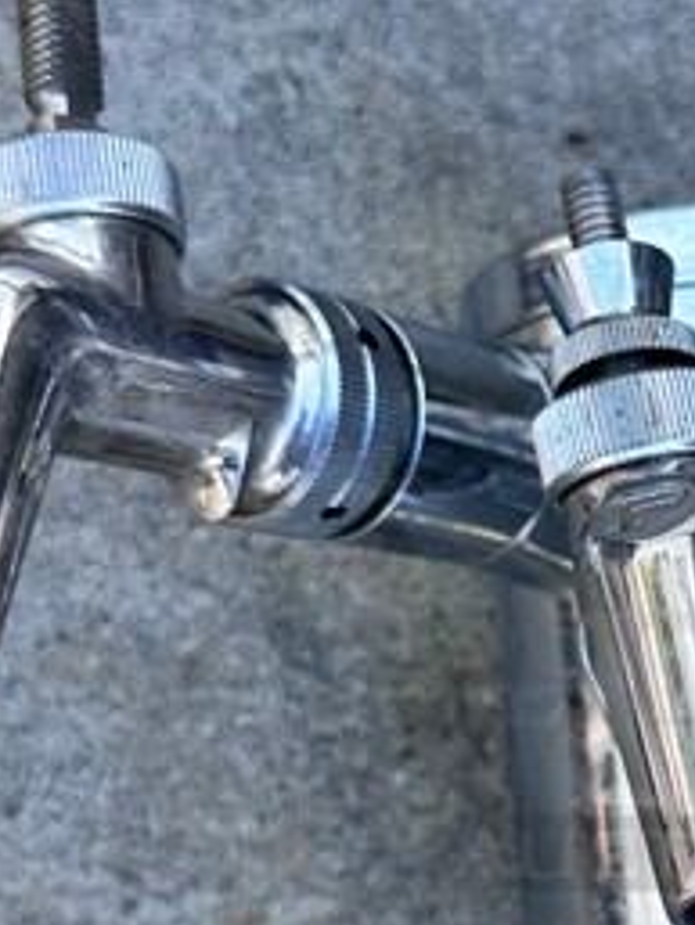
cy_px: 704
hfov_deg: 18.4
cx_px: 832
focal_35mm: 76
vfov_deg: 25.3
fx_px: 2033
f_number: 1.78
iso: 80
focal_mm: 6.86
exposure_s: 1/299
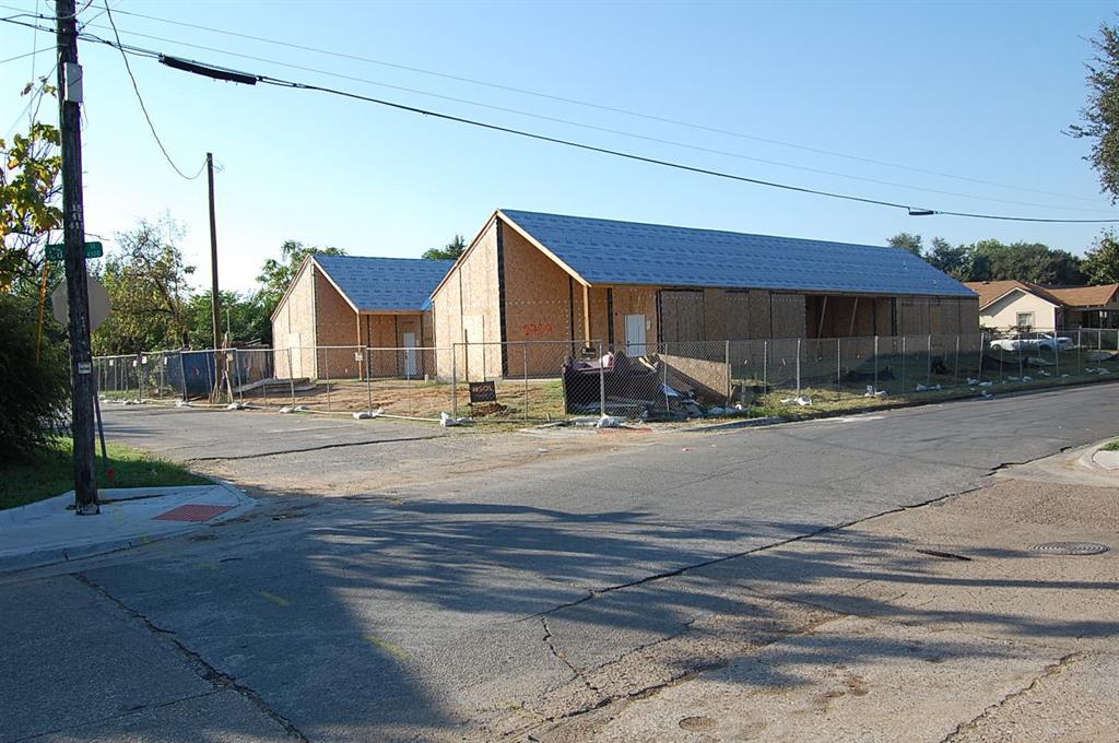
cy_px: 372
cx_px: 560
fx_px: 931
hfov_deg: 62.0
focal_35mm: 30
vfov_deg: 43.5
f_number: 8
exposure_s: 1/250
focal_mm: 20
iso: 200
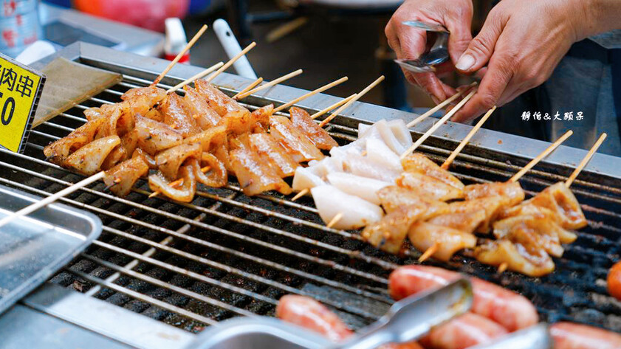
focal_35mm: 73
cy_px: 150
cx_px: 309
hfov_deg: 29.0
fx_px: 1202
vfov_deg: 16.5
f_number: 4.5
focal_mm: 69
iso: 320
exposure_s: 1/100
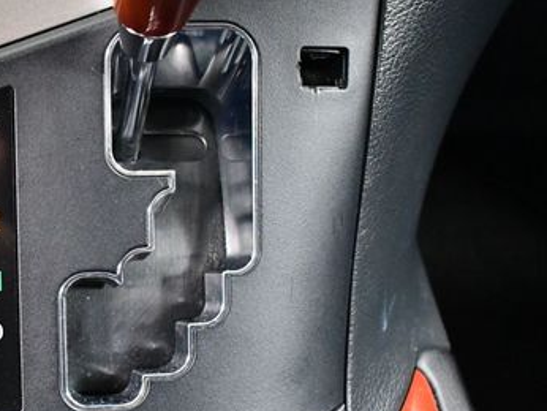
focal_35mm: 64
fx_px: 1012
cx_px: 92
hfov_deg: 29.4
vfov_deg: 22.9
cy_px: 236
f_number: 3.5
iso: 7200
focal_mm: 18
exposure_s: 1/60
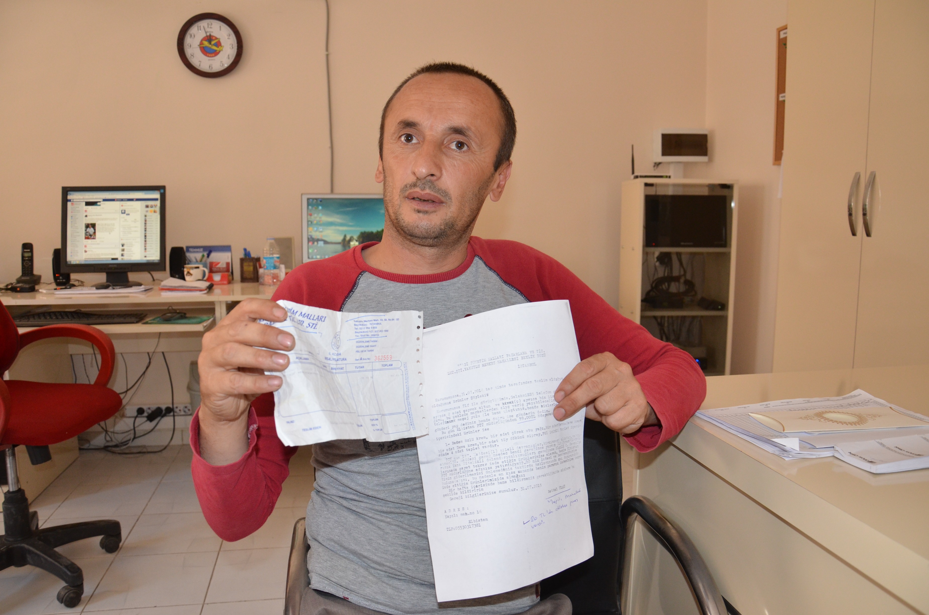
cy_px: 308
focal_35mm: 27
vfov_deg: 47.7
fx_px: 695
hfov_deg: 67.5
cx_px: 464
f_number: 5
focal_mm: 18
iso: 800
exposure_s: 1/60
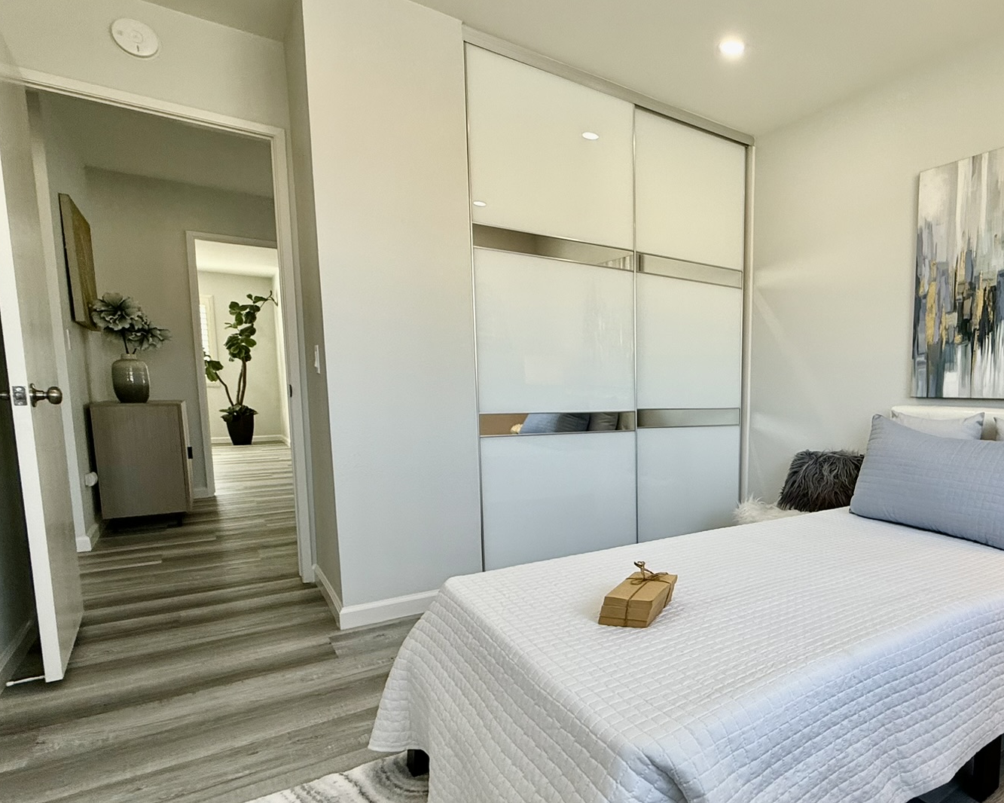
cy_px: 457
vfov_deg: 65.2
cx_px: 762
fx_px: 624
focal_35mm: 21
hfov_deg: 71.9
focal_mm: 2.22
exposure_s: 1/120
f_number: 2.2
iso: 80
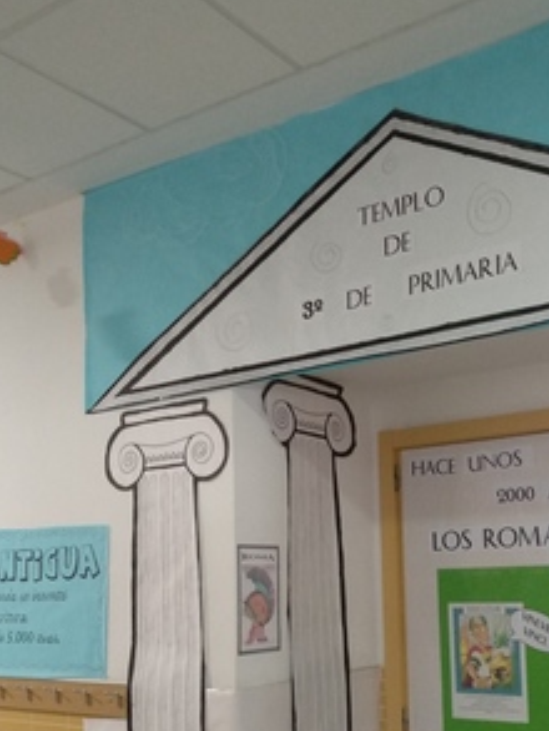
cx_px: 342
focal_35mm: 36
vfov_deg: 50.2
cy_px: 504
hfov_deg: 39.4
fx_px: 761
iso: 800
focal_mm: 3.81
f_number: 2.2
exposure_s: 1/25
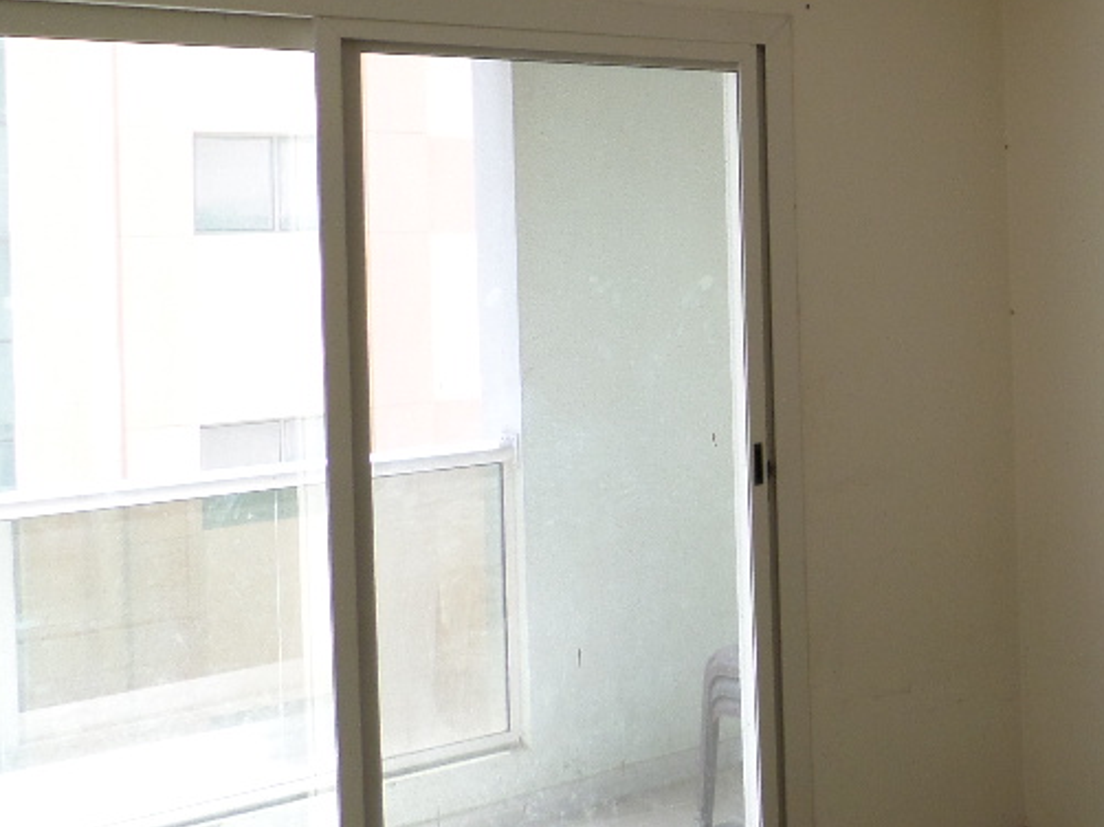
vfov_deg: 28.2
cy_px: 231
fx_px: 1626
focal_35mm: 51
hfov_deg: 34.2
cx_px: 1100
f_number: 2.5
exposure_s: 1/30
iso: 80
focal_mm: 4.5
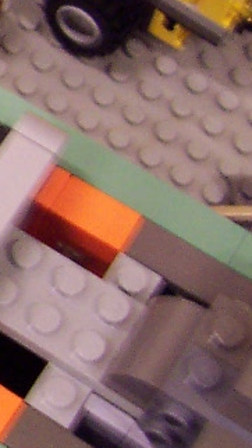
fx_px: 1783
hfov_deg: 7.0
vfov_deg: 14.1
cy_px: 11
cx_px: -578
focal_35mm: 150
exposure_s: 1/8
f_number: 2.8
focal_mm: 5.6
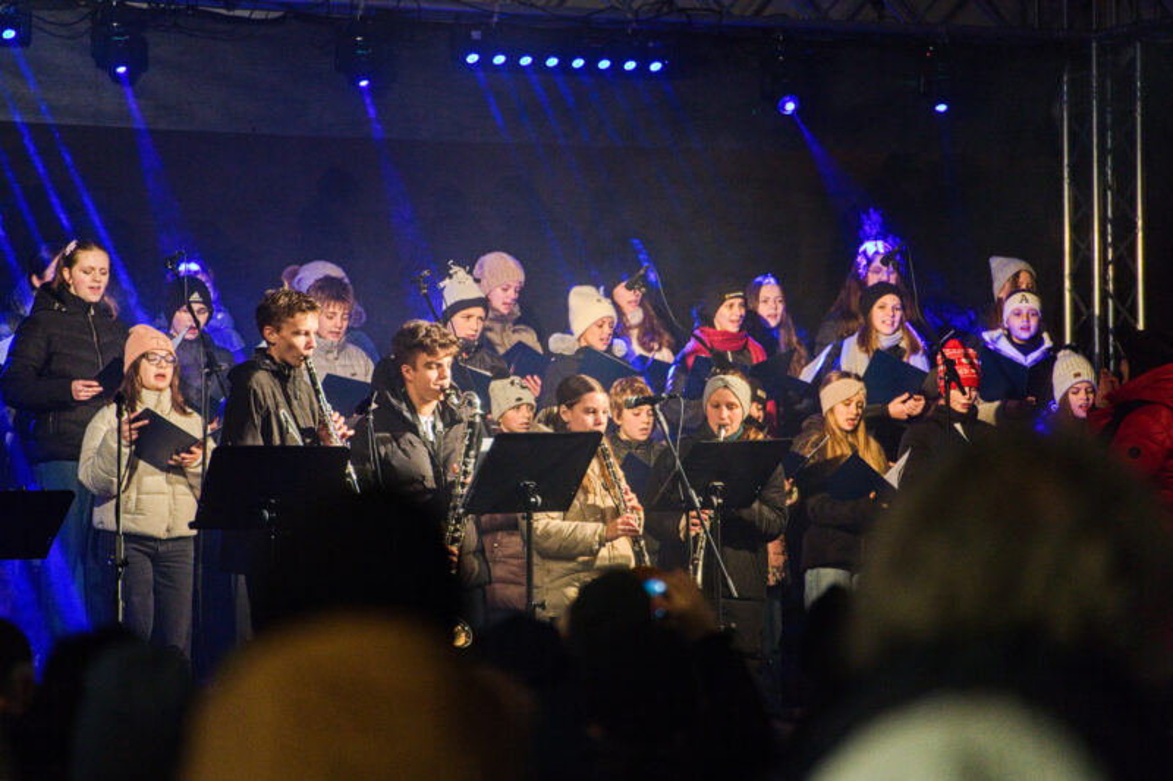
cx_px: 586
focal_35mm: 150
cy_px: 390
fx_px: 4886
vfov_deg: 9.1
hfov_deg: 13.7
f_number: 2.8
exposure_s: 1/320
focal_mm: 150
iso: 10000
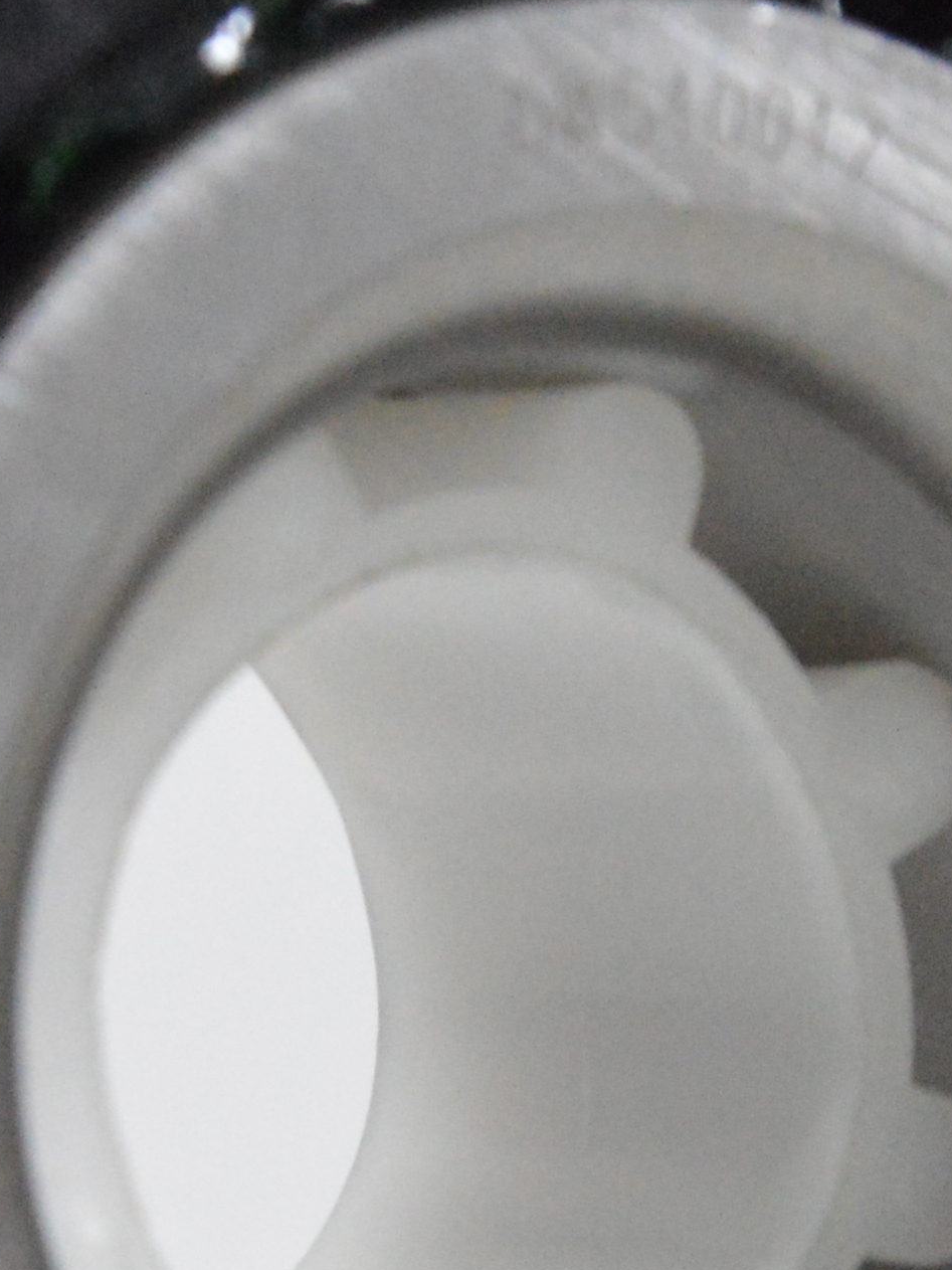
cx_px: 467
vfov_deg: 4.4
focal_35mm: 453
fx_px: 16614
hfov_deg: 3.3
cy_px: 1041
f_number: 8
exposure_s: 1/100
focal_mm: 66
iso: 3200
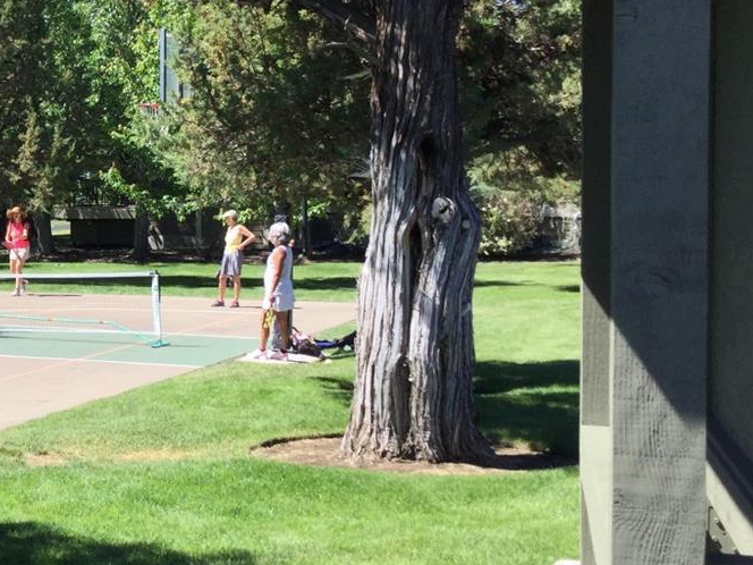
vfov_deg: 20.9
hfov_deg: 25.9
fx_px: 1523
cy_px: 178
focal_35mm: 70
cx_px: -52
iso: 25
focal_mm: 3.3
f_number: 2.4
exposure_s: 1/595
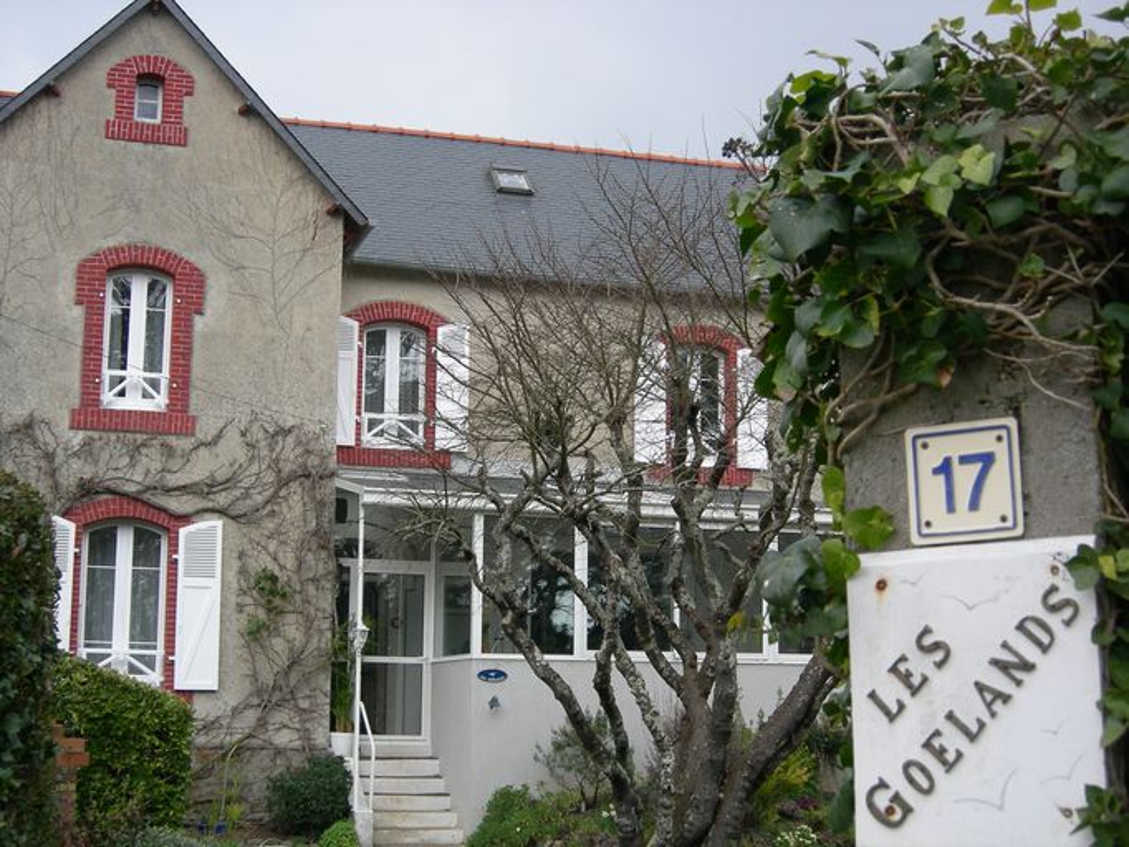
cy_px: 424
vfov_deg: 25.7
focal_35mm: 57
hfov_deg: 33.8
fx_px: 1860
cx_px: 564
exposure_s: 1/61
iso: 64
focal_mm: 11.9
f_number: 3.7
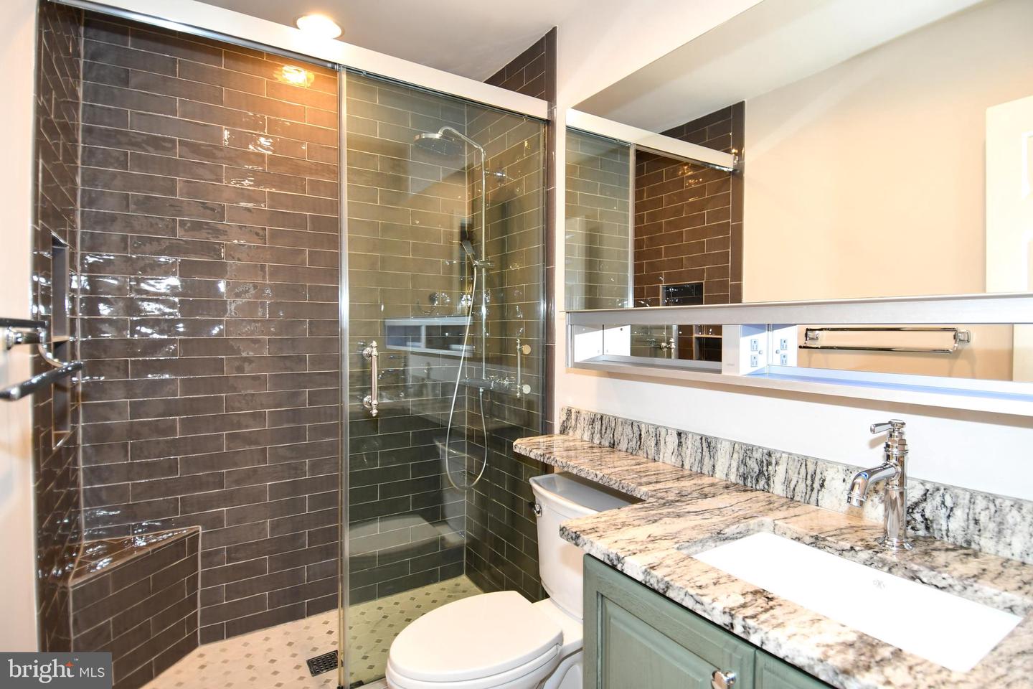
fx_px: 516
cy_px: 344
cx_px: 516
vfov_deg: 67.4
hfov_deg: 90.0
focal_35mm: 18
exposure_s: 1/60
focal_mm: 12
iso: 500
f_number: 4
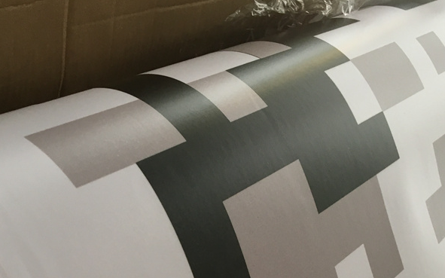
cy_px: 270
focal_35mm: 52
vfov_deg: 23.9
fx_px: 630
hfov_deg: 38.9
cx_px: 206
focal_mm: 4.15
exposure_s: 1/33
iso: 100
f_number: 2.2
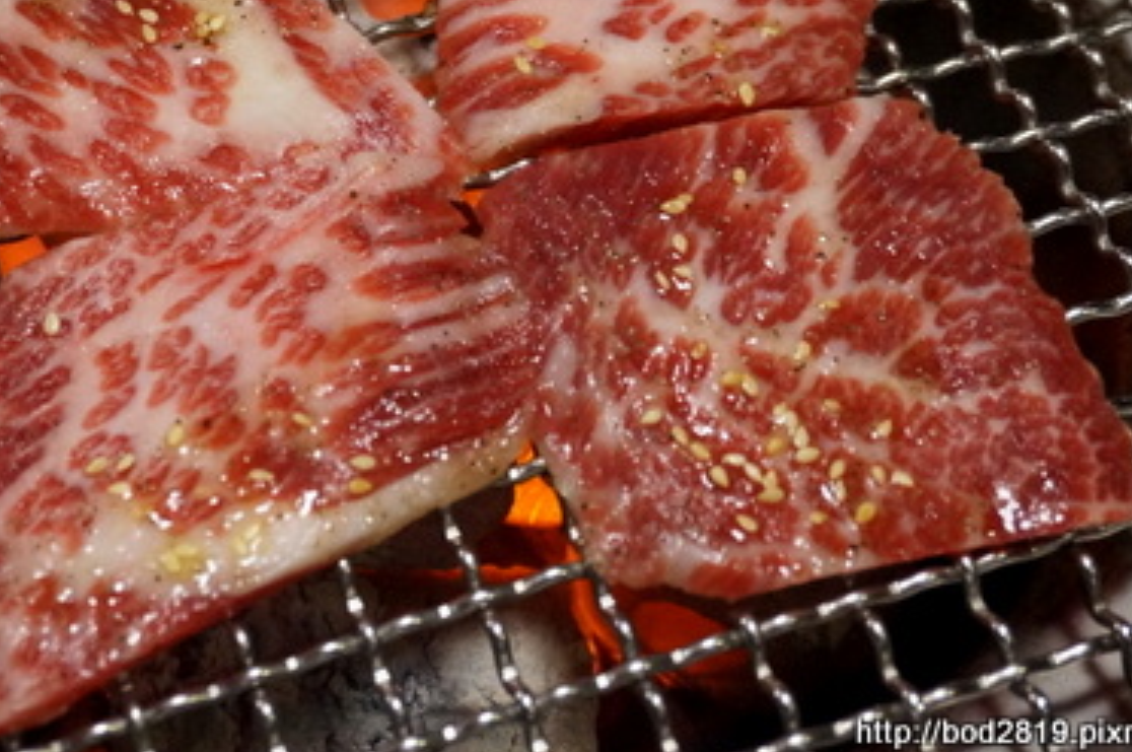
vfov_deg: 18.0
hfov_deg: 26.9
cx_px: 374
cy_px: 145
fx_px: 2351
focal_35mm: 75
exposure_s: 1/30
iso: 3200
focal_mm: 29
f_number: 4.5
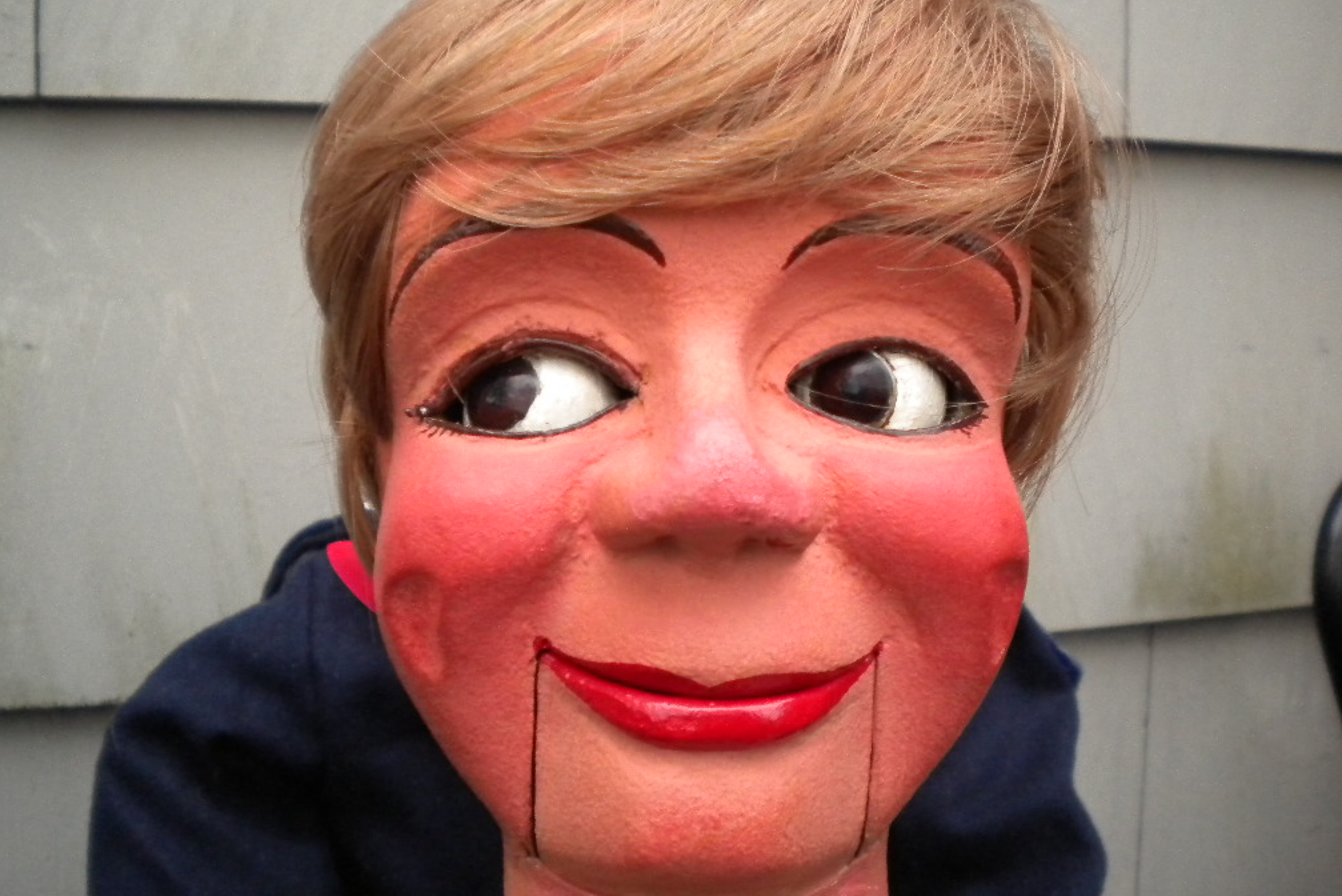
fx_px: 1380
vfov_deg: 36.0
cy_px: 433
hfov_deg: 51.9
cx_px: 668
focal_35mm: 37
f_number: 3.1
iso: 400
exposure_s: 1/69.2
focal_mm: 6.3
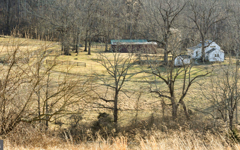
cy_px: 38
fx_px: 994
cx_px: 137
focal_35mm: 152
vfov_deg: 8.6
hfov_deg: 13.8
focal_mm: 105
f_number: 13
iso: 500
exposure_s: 1/160
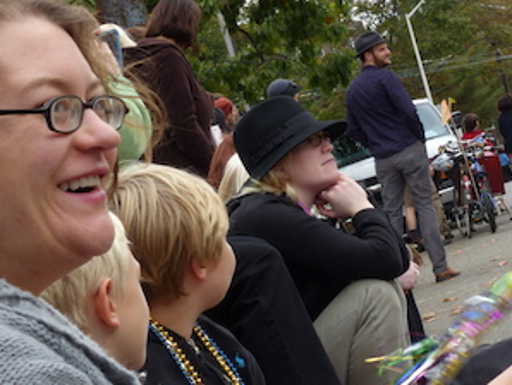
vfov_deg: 13.6
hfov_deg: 17.9
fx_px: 1614
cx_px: 406
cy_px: 162
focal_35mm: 109
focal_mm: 10.9
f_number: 8
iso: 100
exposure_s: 1/60
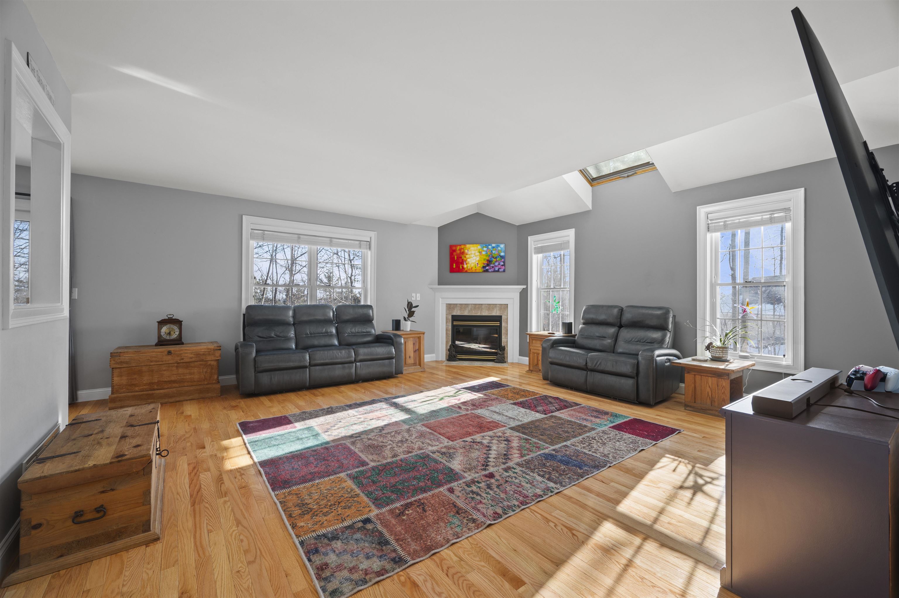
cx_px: 450
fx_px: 349
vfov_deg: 81.1
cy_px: 299
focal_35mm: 14
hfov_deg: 104.3
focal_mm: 14
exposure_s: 1/1.67
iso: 250
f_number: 7.1
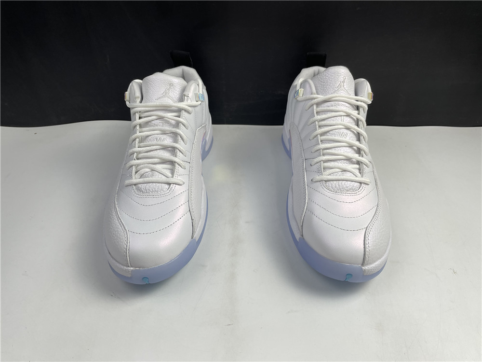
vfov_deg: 53.1
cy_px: 181
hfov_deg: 67.3
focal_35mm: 26
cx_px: 241
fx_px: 362
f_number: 1.6
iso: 40
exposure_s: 1/121
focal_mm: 4.2
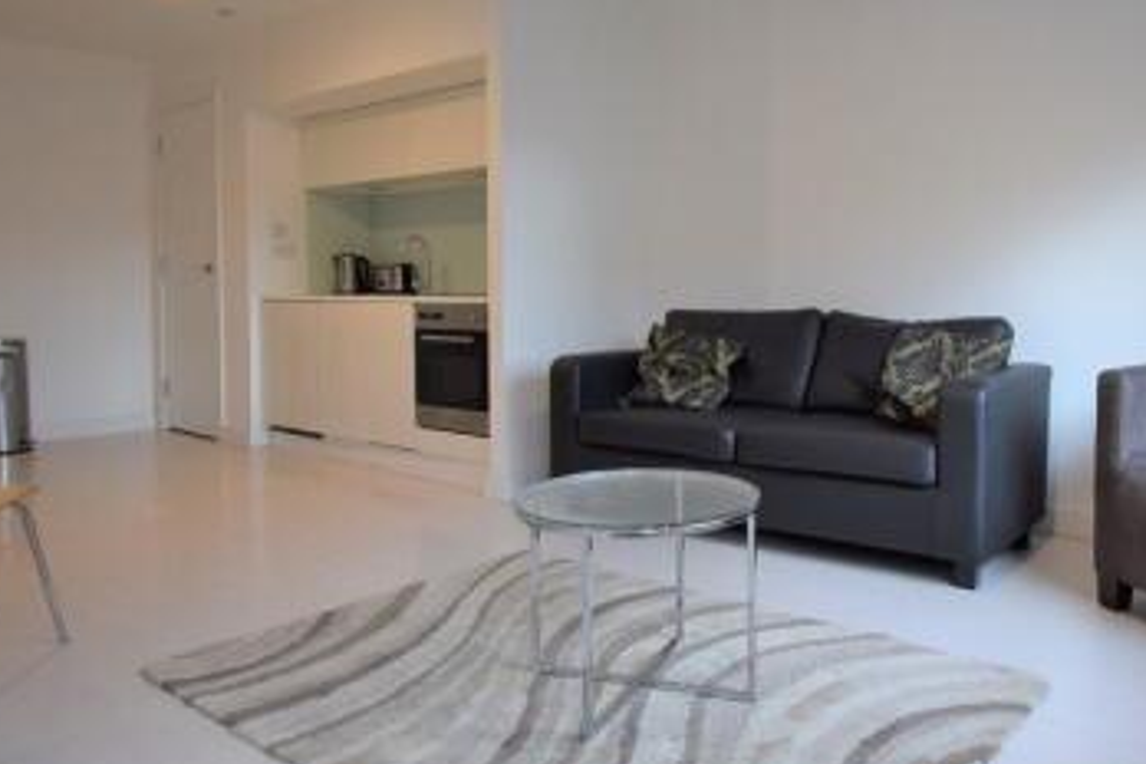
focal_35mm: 27
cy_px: 334
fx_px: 849
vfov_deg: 48.3
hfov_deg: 66.8
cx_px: 731
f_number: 4
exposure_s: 1/80
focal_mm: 13
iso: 400
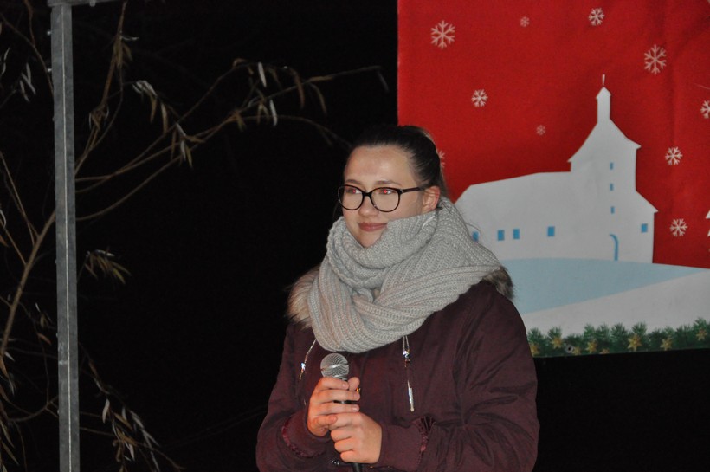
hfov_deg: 13.1
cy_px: 236
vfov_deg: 8.7
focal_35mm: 158
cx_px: 355
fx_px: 3103
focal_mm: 105
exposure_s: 1/200
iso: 3200
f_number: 5.3
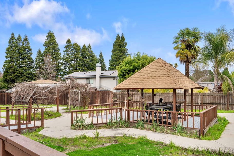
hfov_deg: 67.4
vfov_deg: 47.9
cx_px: 119
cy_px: 78
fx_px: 175
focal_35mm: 27
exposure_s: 1/25
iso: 200
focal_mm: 24
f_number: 10
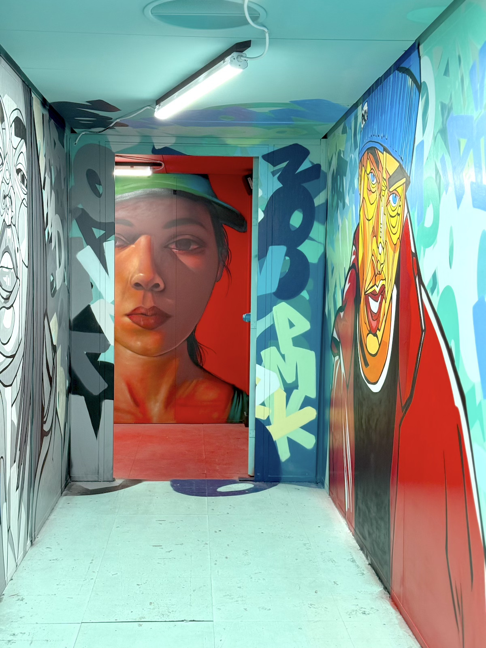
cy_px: 324
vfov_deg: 39.7
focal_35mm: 48
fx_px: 899
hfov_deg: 30.3
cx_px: 243
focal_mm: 6.76
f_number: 1.78
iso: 250
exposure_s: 1/100
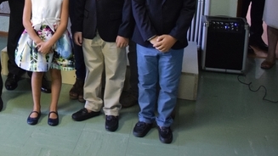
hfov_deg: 33.5
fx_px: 428
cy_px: -17
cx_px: 13
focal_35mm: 58
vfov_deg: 19.8
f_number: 3.5
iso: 2500
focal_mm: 18
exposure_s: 1/60
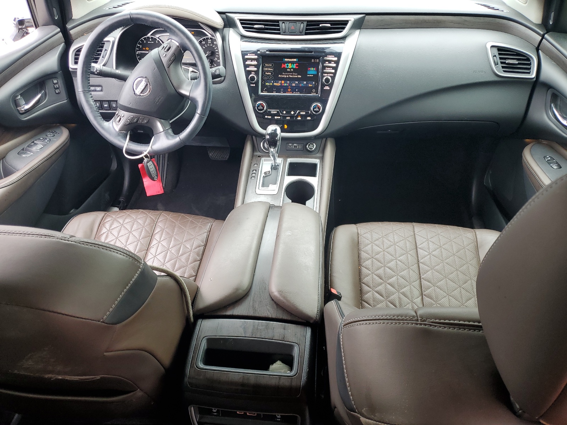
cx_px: 284
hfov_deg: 67.3
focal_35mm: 26
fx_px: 426
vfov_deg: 53.1
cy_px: 212
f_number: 1.5
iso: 53
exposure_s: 1/60.2
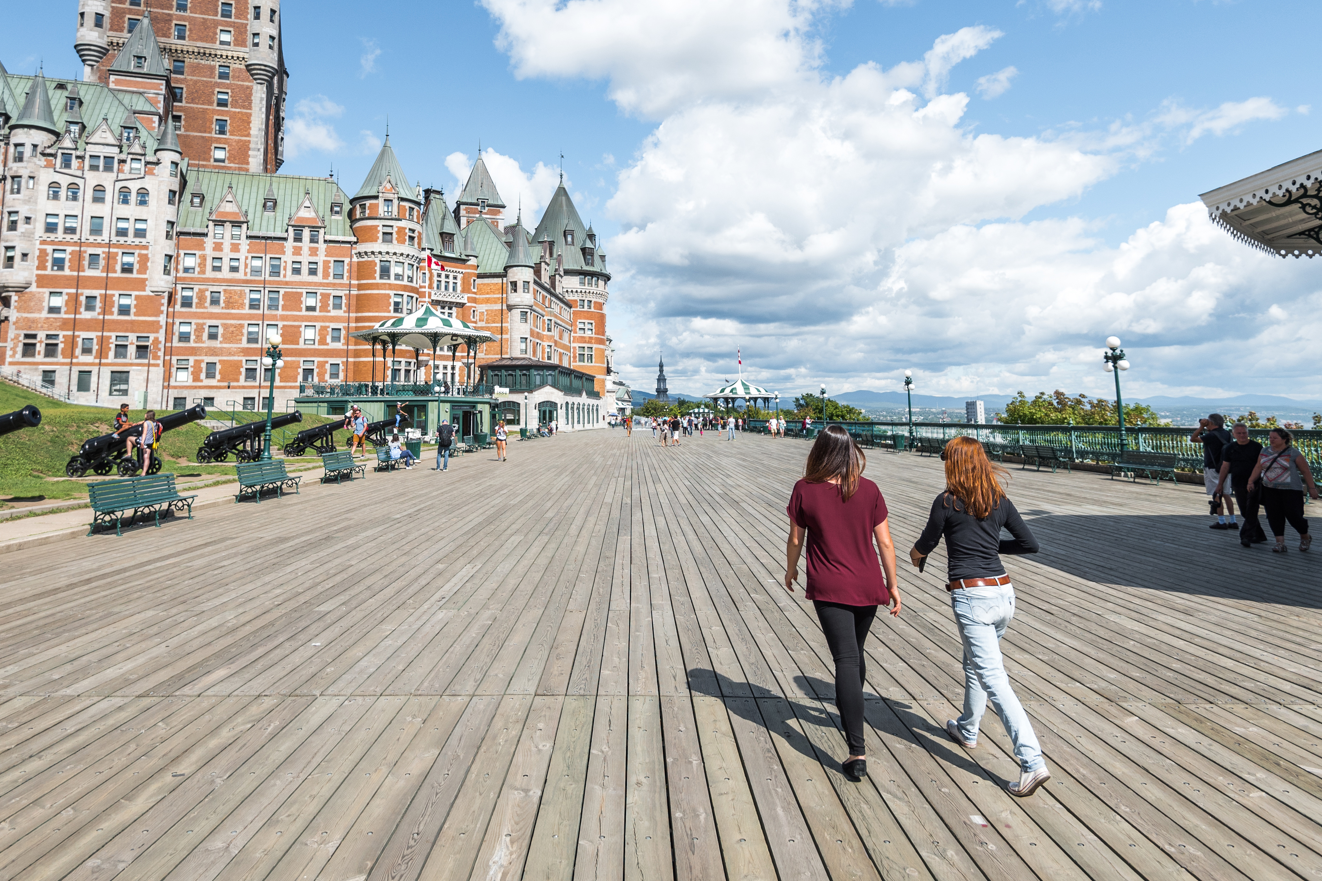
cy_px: 286
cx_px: 596
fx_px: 845
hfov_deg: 75.9
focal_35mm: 23
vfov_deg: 53.9
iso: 100
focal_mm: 16
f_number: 4
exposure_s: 1/3200
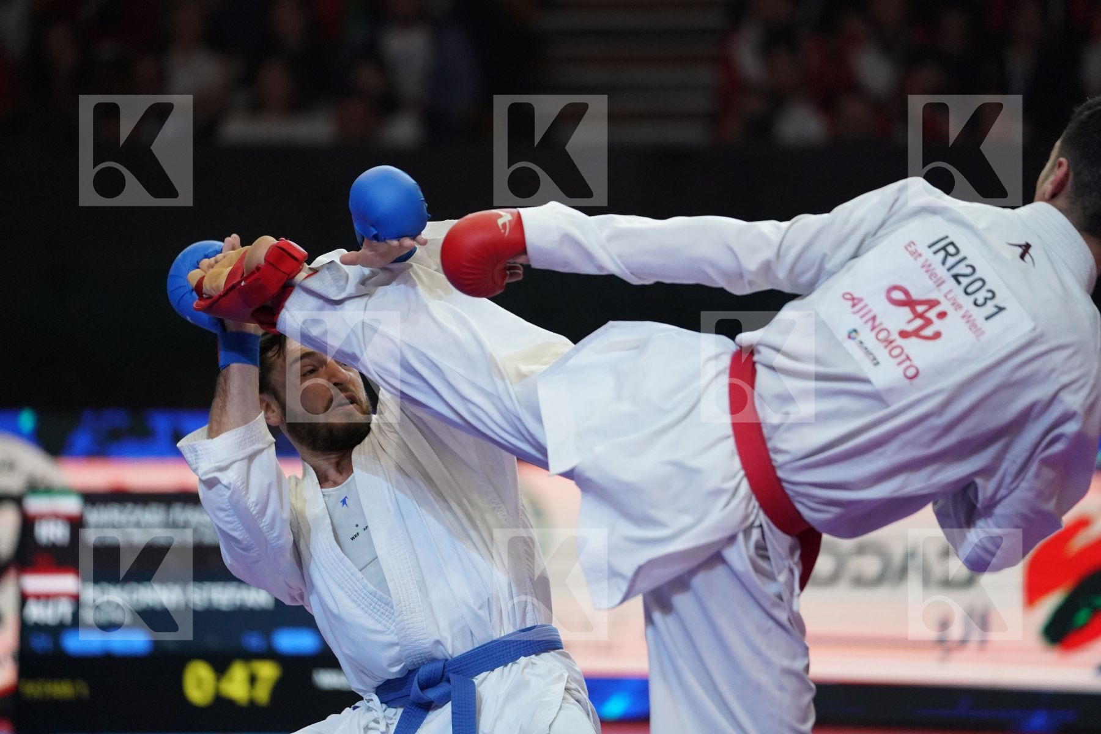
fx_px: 6116
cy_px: 367
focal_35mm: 200
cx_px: 550
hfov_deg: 10.3
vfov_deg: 6.9
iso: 5000
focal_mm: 200
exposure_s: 1/1000
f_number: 2.8
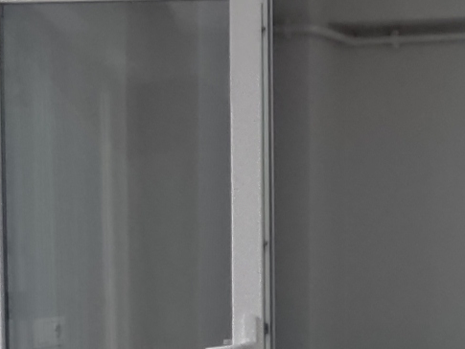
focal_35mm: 101
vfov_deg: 14.4
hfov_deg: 19.0
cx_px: 452
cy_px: 341
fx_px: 1357
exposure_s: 1/33
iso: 195
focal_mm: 1.6
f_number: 2.2
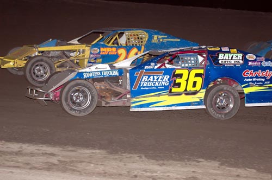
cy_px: 90
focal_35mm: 105
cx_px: 136
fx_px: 792
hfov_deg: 19.5
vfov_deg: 13.0
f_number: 2.8
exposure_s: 1/500
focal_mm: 70
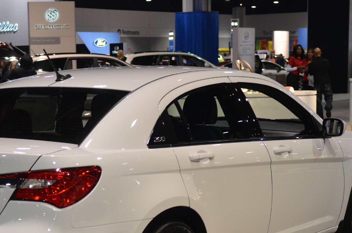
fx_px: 917
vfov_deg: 14.4
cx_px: 110
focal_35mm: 94
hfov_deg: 21.6
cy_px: 176
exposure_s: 1/125
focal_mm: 34
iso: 1600
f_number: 2.8
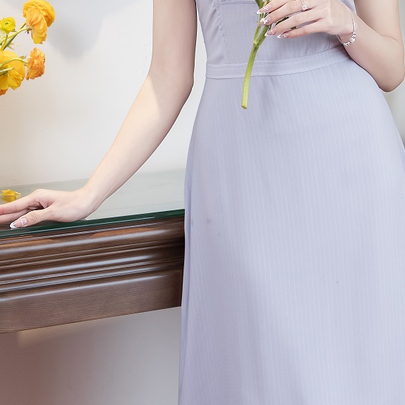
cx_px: 231
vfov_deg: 14.5
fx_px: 1588
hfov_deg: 14.5
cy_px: 85
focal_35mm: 120
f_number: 3.2
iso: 250
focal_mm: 35
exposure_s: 1/125
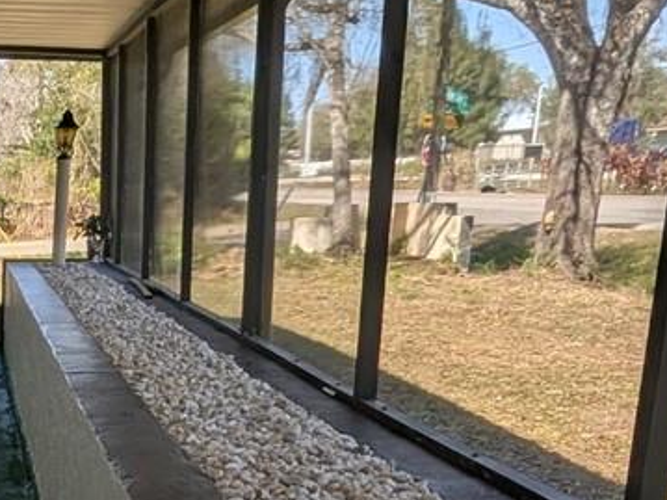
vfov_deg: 23.5
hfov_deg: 27.6
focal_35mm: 58
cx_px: -203
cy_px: 559
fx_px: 1117
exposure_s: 1/531
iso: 43
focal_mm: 1.95
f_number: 2.2
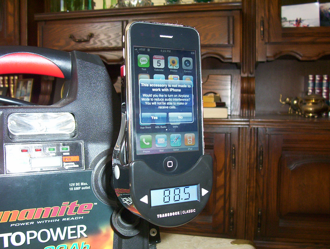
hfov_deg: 43.8
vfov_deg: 33.7
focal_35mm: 43
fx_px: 411
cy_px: 124
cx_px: 165
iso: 140
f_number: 2.73
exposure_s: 1/60
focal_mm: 5.77
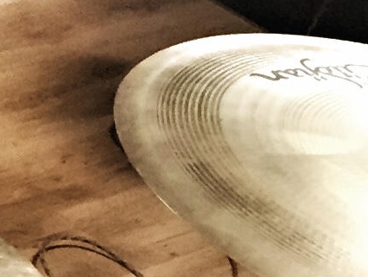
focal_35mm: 222
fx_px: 2361
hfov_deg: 8.5
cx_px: -363
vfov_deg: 6.3
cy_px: 716
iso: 250
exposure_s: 1/17
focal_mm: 4.15
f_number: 2.2
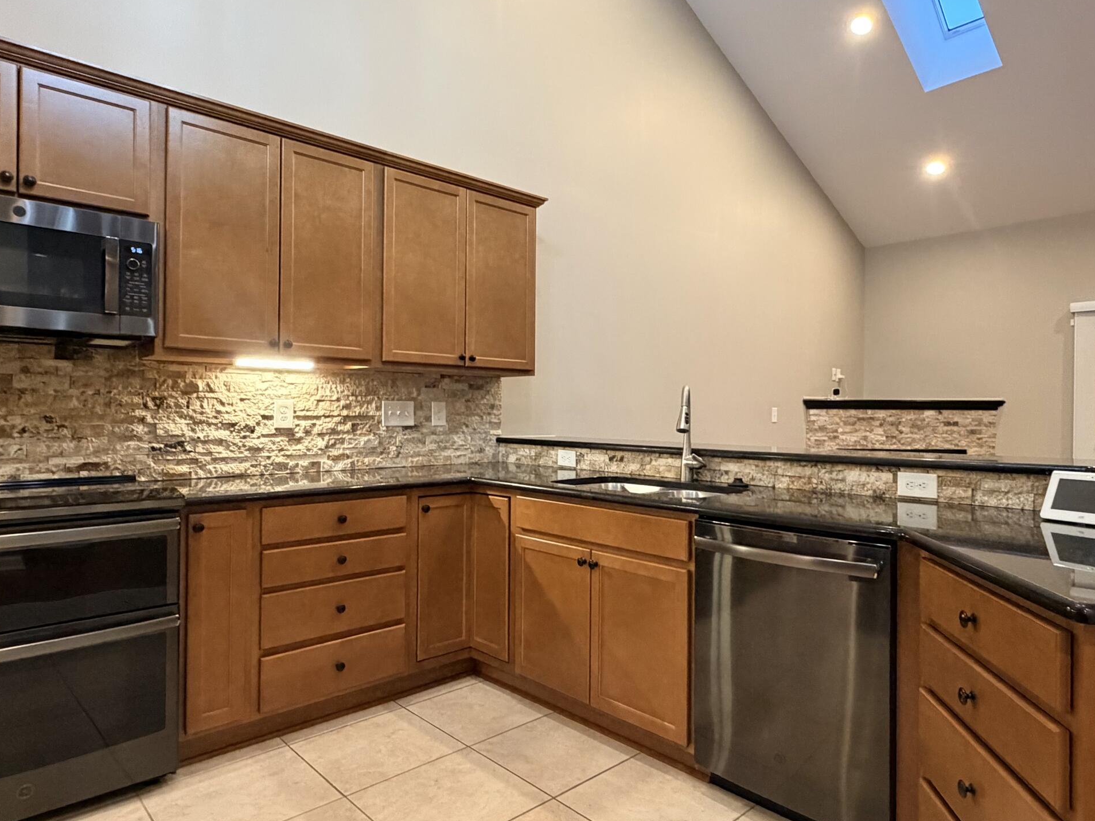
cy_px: 408
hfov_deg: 76.2
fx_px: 696
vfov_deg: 61.1
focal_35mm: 22
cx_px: 596
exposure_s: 1/60
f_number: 2.2
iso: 500
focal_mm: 2.22
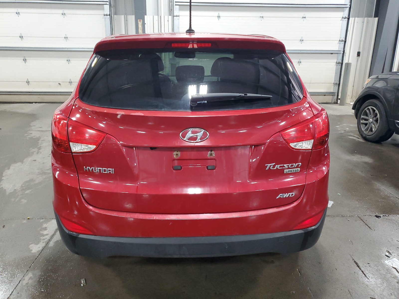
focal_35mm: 26
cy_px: 150
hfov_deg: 67.3
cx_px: 200
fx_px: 300
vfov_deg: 53.1
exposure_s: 1/60.2
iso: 229
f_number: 1.5
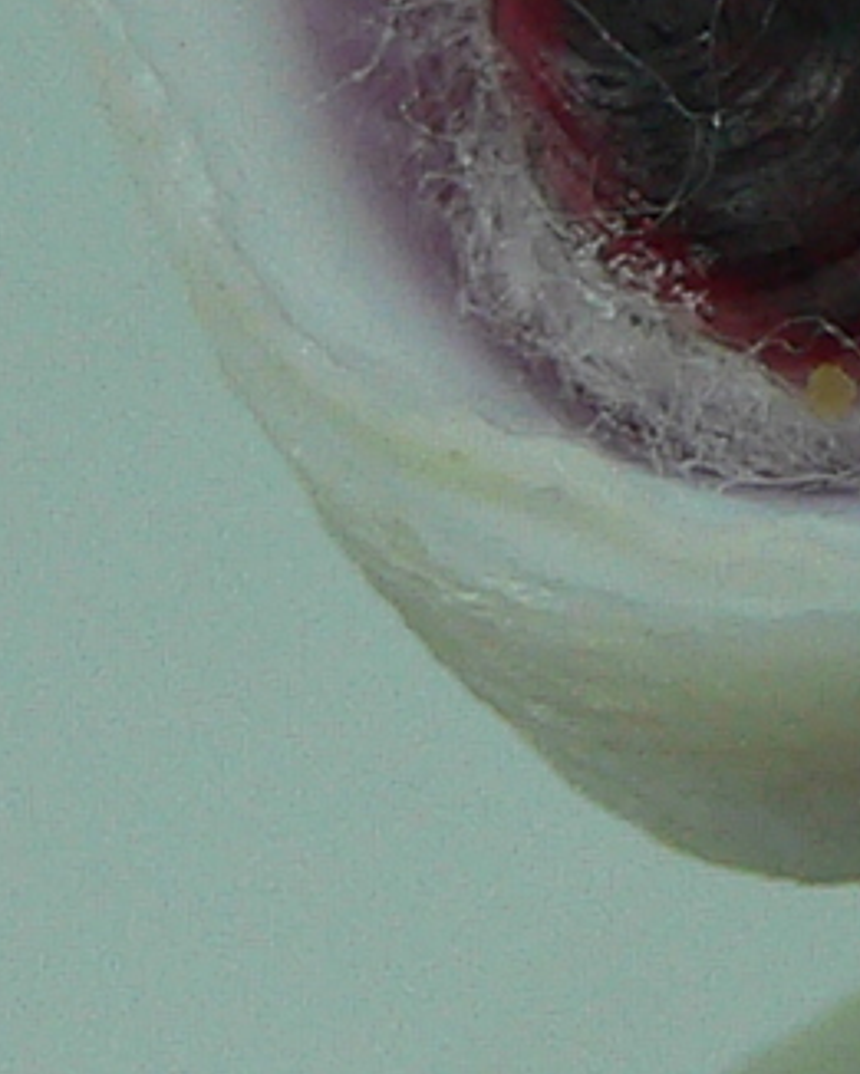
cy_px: 405
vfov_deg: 9.1
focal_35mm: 211
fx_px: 6710
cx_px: 1344
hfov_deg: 7.2
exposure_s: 1/80
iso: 80
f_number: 2.8
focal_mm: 4.6
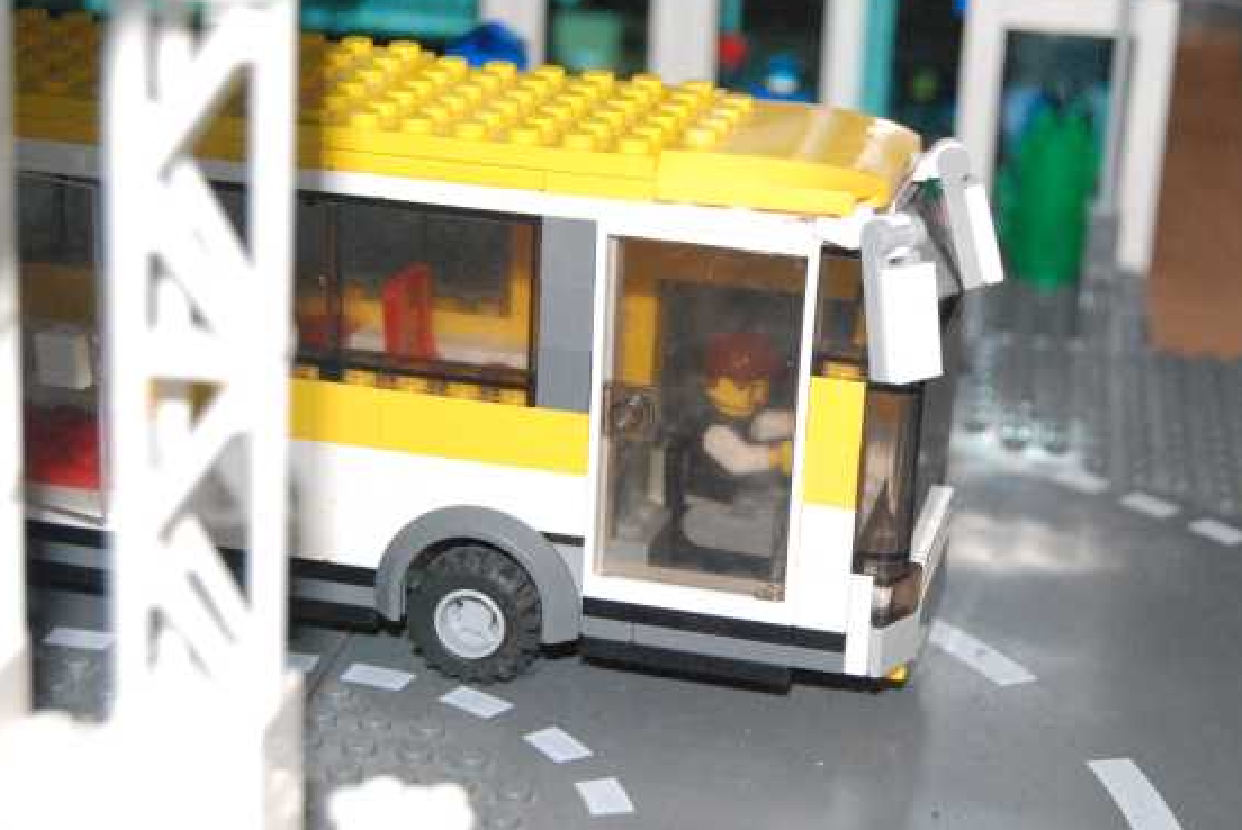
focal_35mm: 73
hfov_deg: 27.7
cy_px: 418
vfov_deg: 18.7
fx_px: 2520
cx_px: 698
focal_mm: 42
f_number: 7.1
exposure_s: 1/60
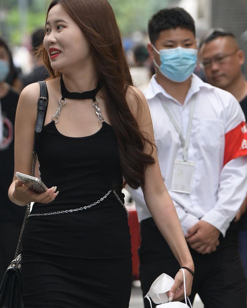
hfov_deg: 4.9
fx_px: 2860
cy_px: 271
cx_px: 80
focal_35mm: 313
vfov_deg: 6.2
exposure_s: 1/500
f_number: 3.5
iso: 500
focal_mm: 130
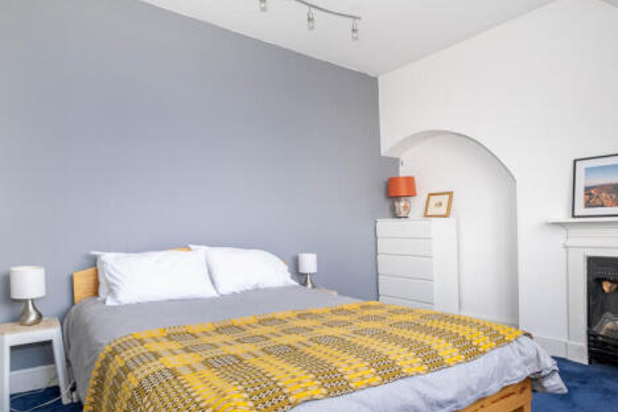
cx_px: 316
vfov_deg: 58.8
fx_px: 360
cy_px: 254
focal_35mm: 21
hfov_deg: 81.2
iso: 400
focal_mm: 10
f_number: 5.6
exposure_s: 1/50
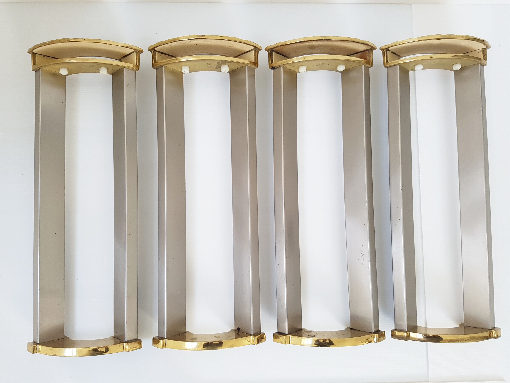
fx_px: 383
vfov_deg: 53.1
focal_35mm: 26
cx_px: 255
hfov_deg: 67.3
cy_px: 192
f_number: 1.7
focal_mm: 4.2
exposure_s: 1/100
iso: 100
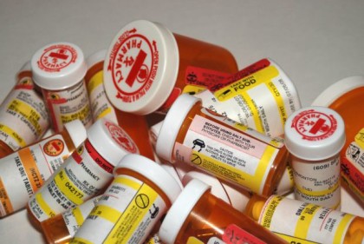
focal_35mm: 120
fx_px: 1215
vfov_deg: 11.5
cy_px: 122
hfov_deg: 17.0
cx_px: 182
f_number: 5.6
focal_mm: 80
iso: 400
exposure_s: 1/60
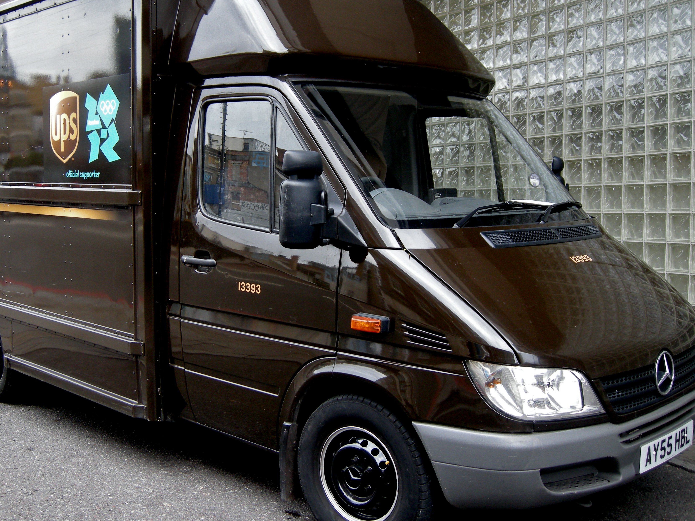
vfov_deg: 34.3
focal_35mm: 42
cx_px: 314
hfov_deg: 44.7
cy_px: 246
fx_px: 843
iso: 107
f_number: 2.7
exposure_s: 1/59.7
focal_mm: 7.5
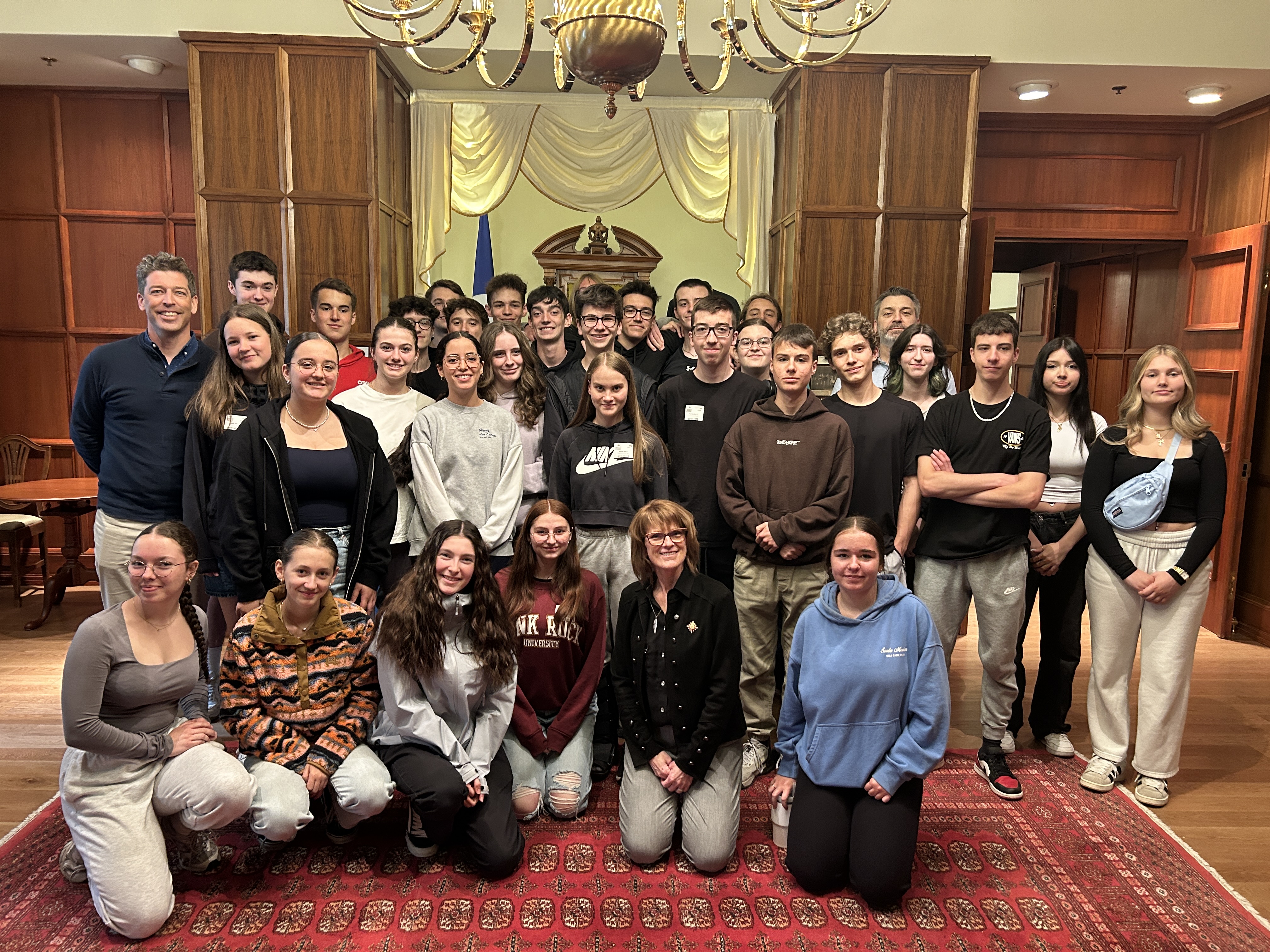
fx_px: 954
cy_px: 476
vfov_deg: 53.1
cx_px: 635
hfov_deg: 67.3
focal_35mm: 26
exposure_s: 1/60
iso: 320
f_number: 1.5
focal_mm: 5.7
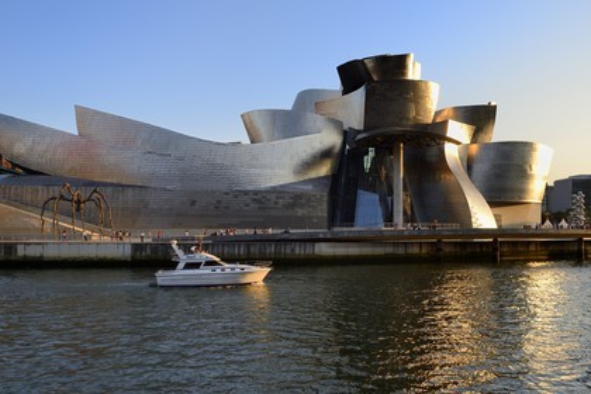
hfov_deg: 65.5
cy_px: 197
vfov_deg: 46.4
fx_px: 460
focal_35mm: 28
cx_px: 296
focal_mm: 28
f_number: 9
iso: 200
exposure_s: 1/160
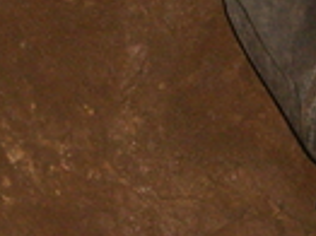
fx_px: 1651
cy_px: 79
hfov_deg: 10.7
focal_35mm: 181
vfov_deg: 8.2
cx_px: 403
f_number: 3.5
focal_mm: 7.7
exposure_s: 1/40
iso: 160
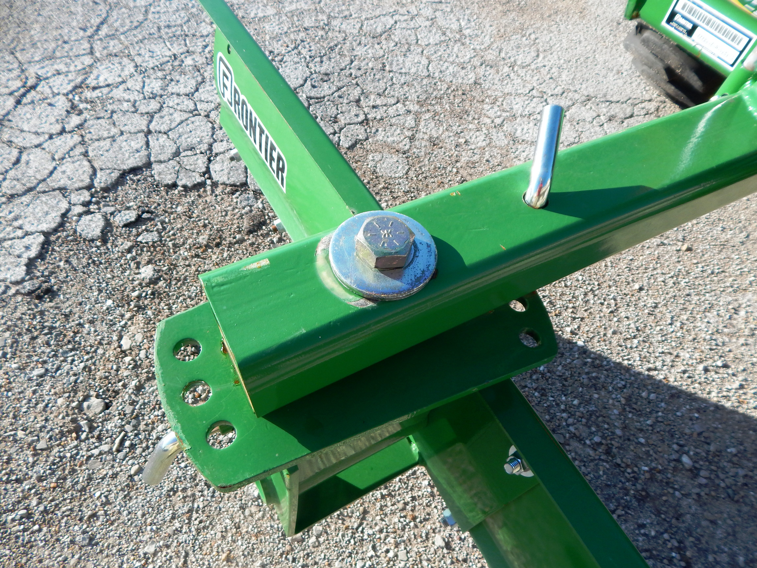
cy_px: 284
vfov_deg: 61.1
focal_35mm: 22
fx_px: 481
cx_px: 378
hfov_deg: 76.4
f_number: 3
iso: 125
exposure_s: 1/800
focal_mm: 4
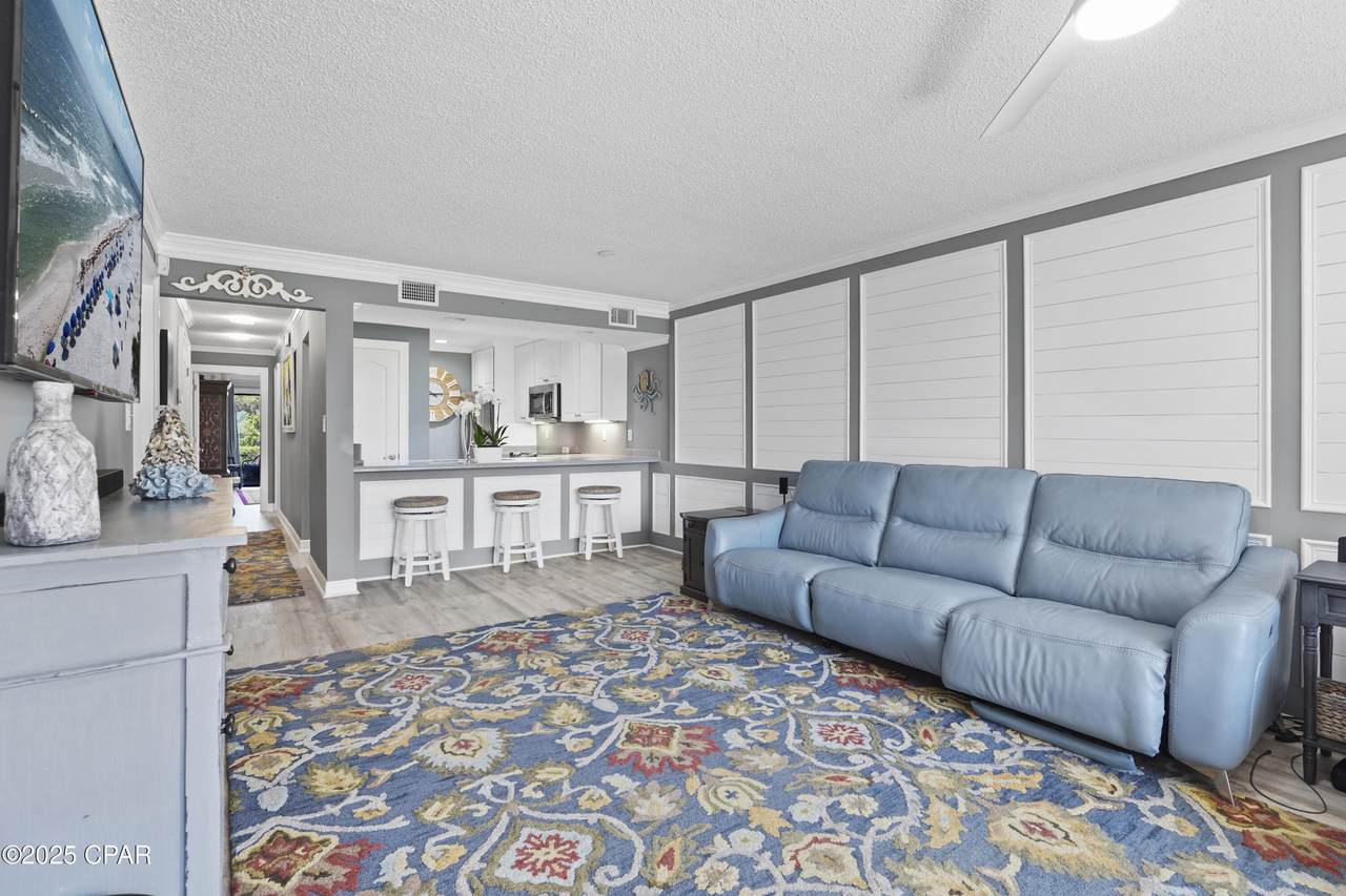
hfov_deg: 92.4
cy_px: 448
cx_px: 673
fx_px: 645
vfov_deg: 69.6
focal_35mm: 17
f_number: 4
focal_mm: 11.5
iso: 100
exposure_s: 1/4
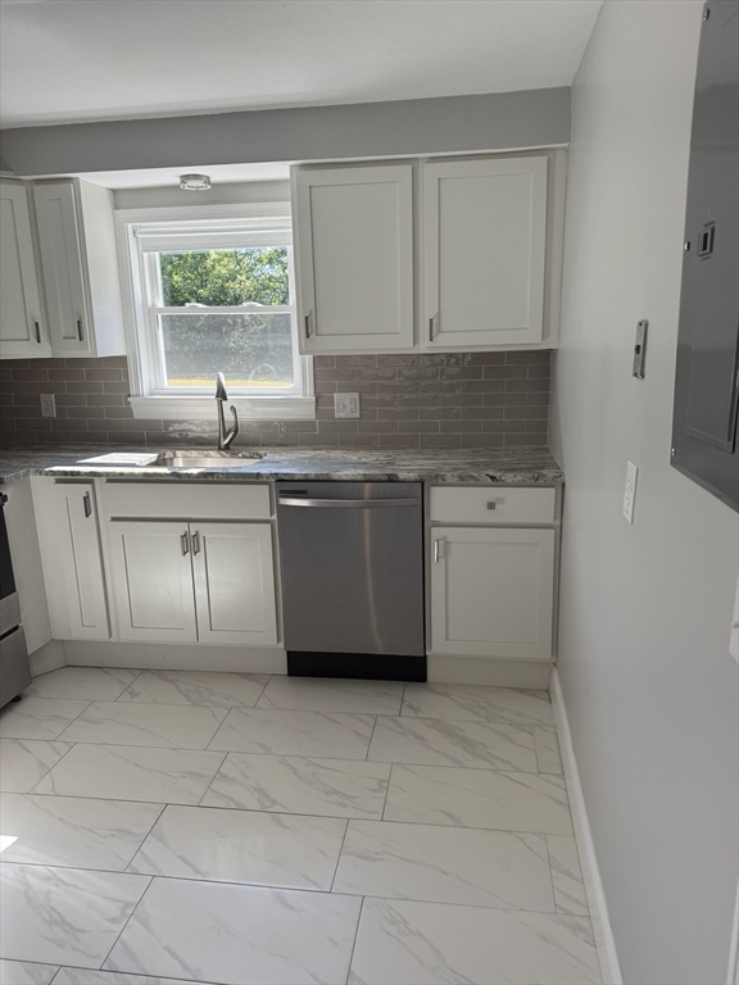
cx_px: 370
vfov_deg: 71.6
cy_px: 492
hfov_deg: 56.8
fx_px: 683
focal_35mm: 24
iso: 100
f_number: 1.78
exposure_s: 1/233
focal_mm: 6.76
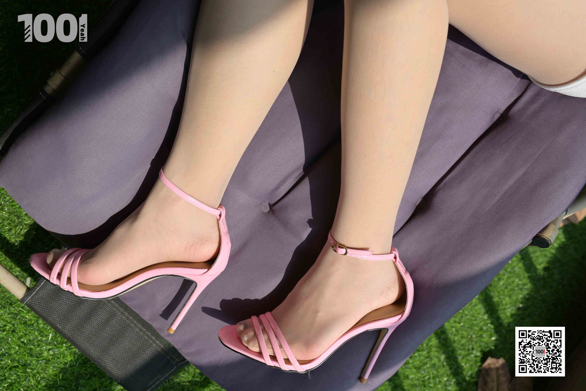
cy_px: 196
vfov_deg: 37.9
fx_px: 570
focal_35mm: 35
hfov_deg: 54.4
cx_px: 293
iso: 64
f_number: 5.6
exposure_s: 1/320
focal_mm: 35
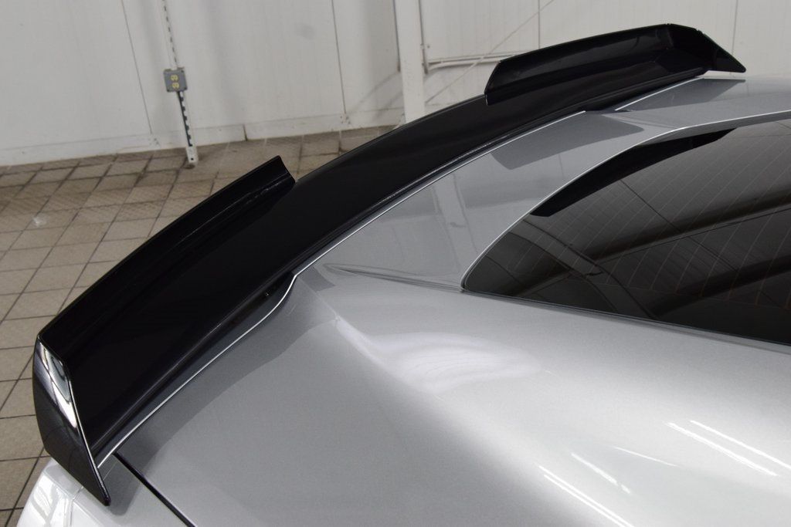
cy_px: 264
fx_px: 857
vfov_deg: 34.2
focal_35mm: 39
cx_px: 396
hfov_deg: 49.5
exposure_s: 1/60
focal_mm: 26
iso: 1600
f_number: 8
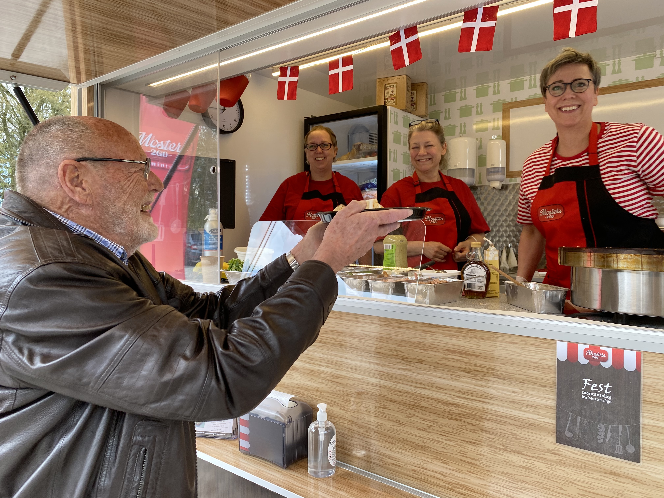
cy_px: 249
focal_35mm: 26
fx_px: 499
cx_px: 332
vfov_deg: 53.1
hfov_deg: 67.3
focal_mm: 4.25
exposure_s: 1/122
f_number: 1.8
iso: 50
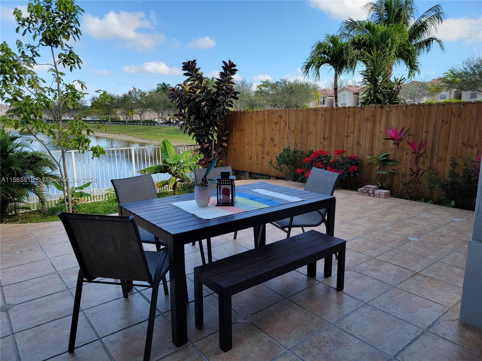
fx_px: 334
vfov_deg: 56.8
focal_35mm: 24
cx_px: 241
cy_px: 180
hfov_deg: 71.6
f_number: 1.8
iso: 16
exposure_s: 1/315
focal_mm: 6.7
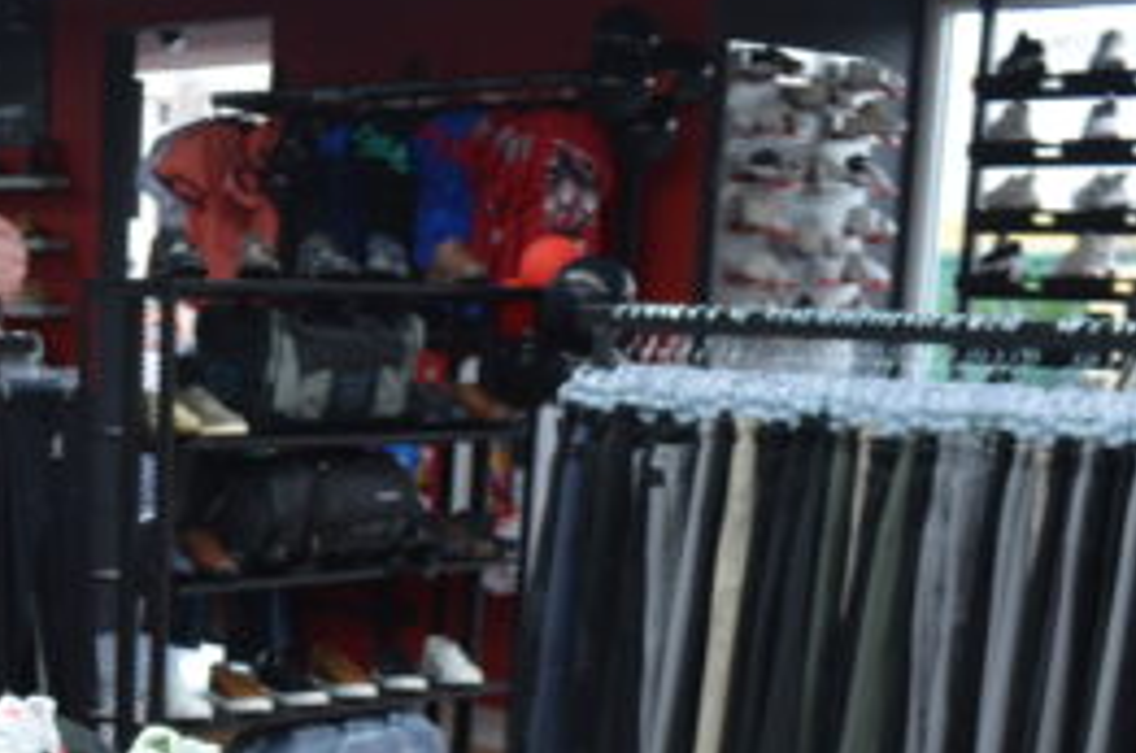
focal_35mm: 80
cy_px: 899
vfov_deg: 16.3
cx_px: -122
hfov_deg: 23.8
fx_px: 2520
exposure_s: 1/125
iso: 360
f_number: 5.6
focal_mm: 20
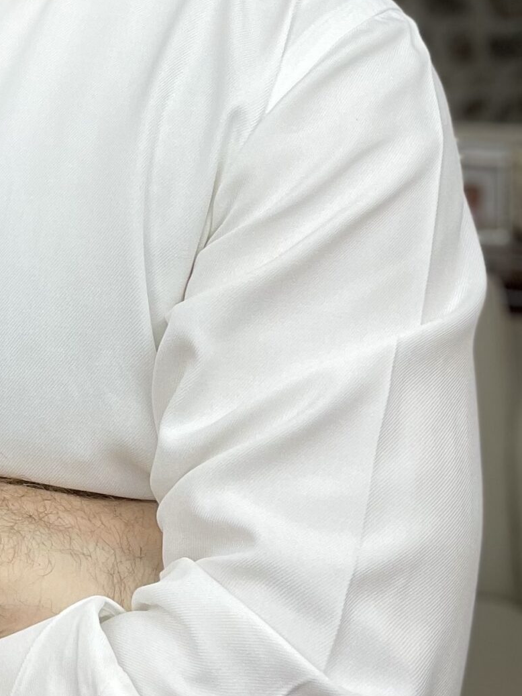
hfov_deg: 18.9
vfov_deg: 24.9
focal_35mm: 74
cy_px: -19
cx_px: -79
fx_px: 1488
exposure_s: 1/100
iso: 64
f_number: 2.2
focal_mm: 2.71
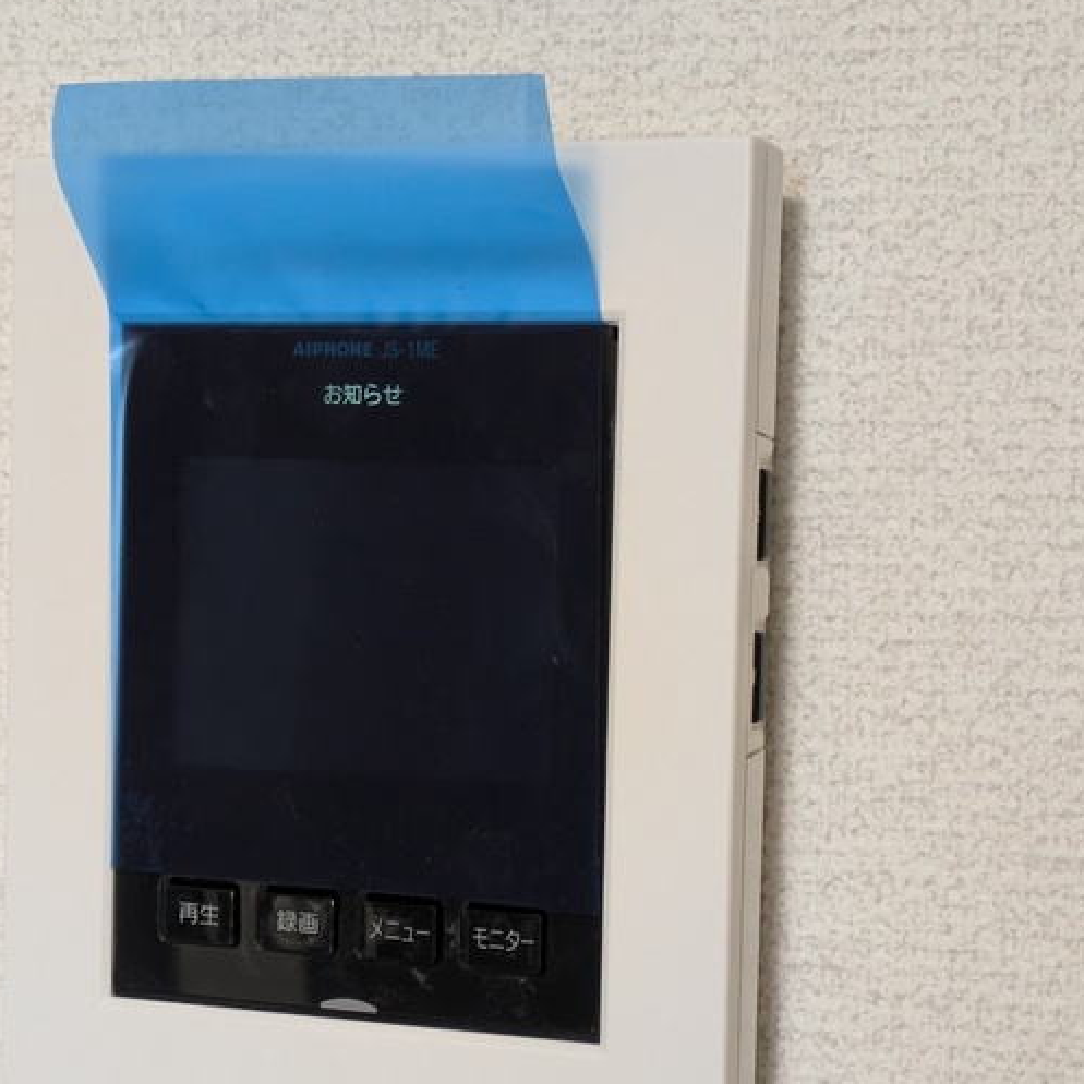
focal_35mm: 87
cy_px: 683
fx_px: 3082
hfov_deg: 19.9
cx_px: 434
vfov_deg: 19.9
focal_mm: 5.43
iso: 270
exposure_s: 1/120
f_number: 1.89
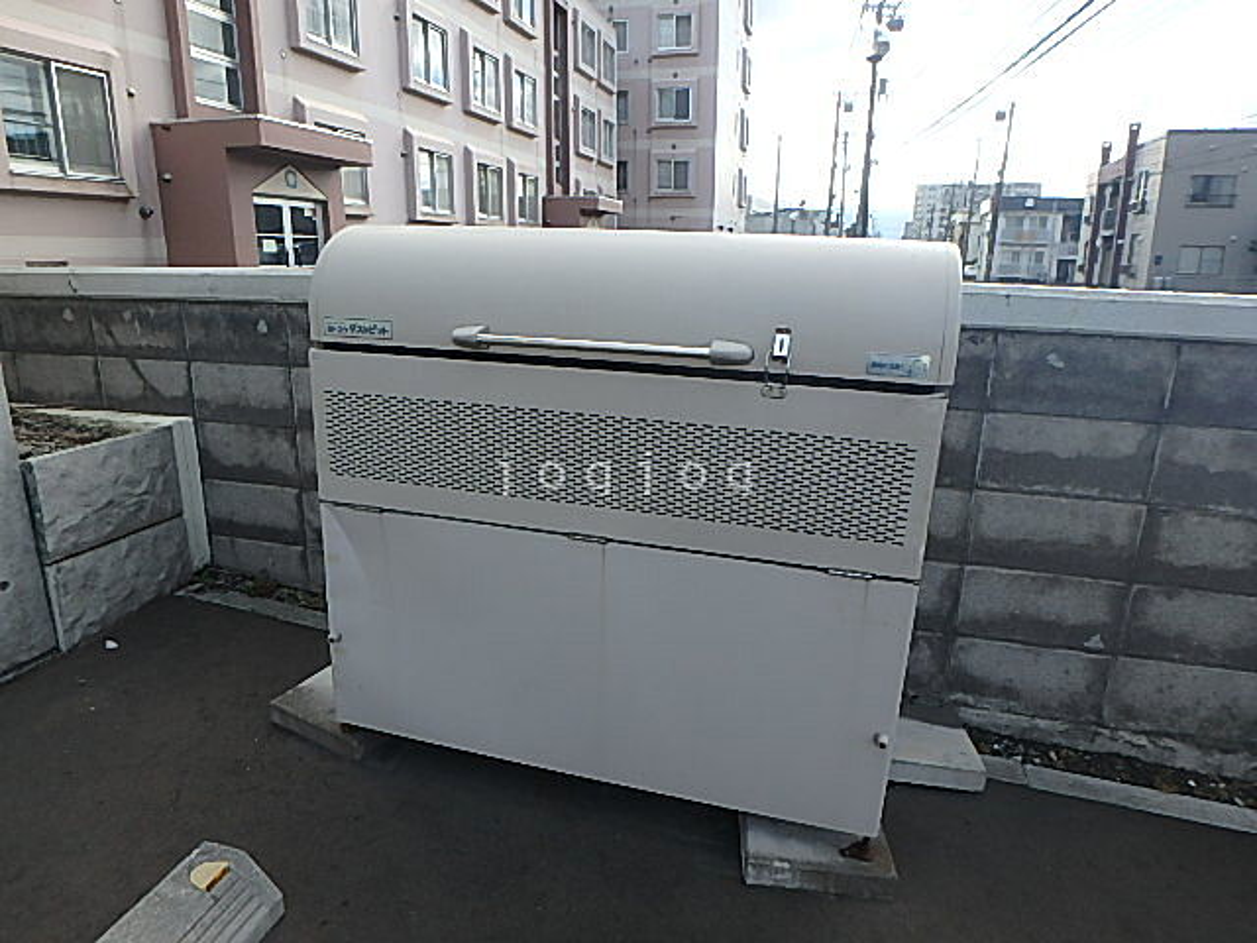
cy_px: 472
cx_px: 628
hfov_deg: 79.0
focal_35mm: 21
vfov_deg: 63.4
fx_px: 763
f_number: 3.5
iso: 125
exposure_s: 1/500
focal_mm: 3.7
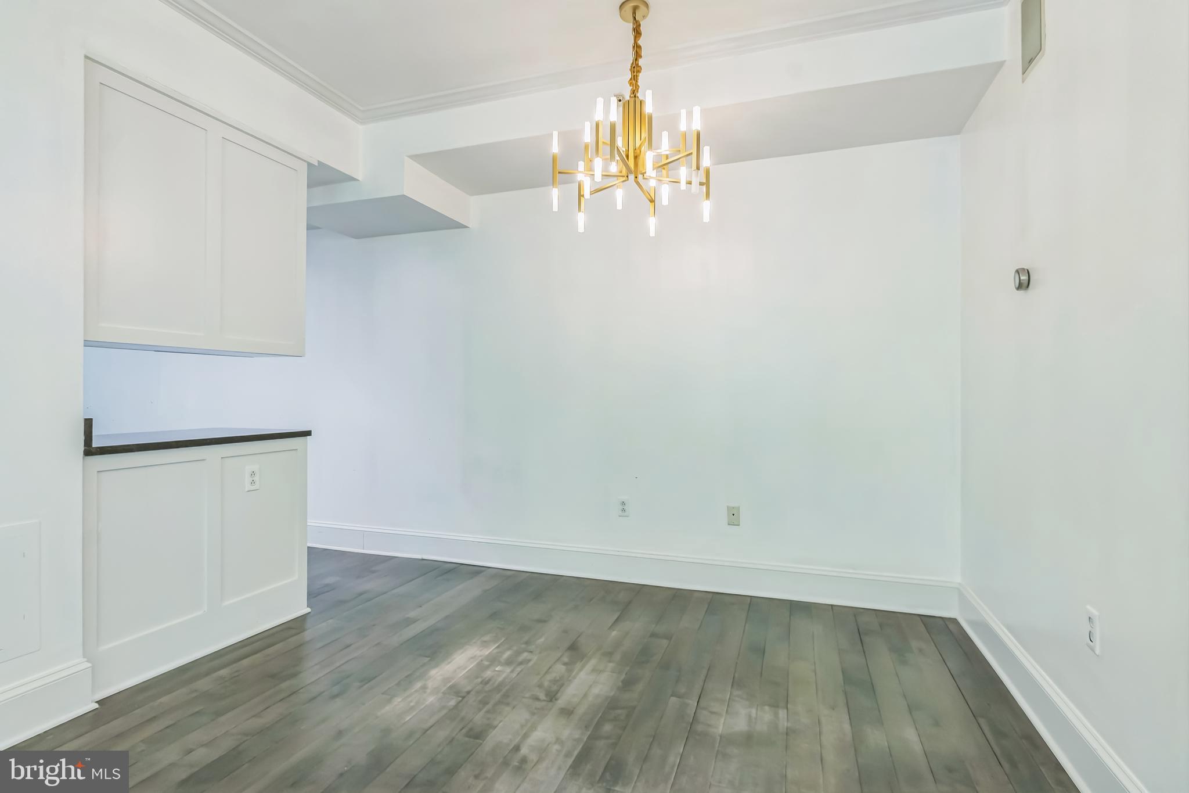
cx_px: 594
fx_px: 528
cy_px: 396
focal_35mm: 16
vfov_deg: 73.7
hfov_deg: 96.7
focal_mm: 11
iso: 200
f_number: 8
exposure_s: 1/13
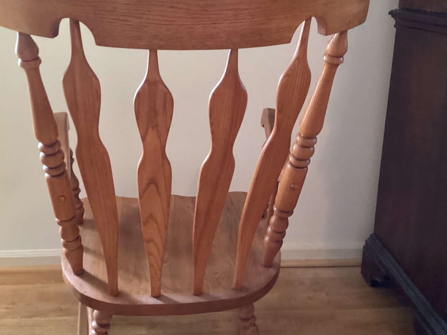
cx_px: 195
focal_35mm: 41
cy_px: 134
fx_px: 529
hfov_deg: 45.7
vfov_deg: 35.0
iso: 400
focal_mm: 3.3
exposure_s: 1/40
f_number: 2.4
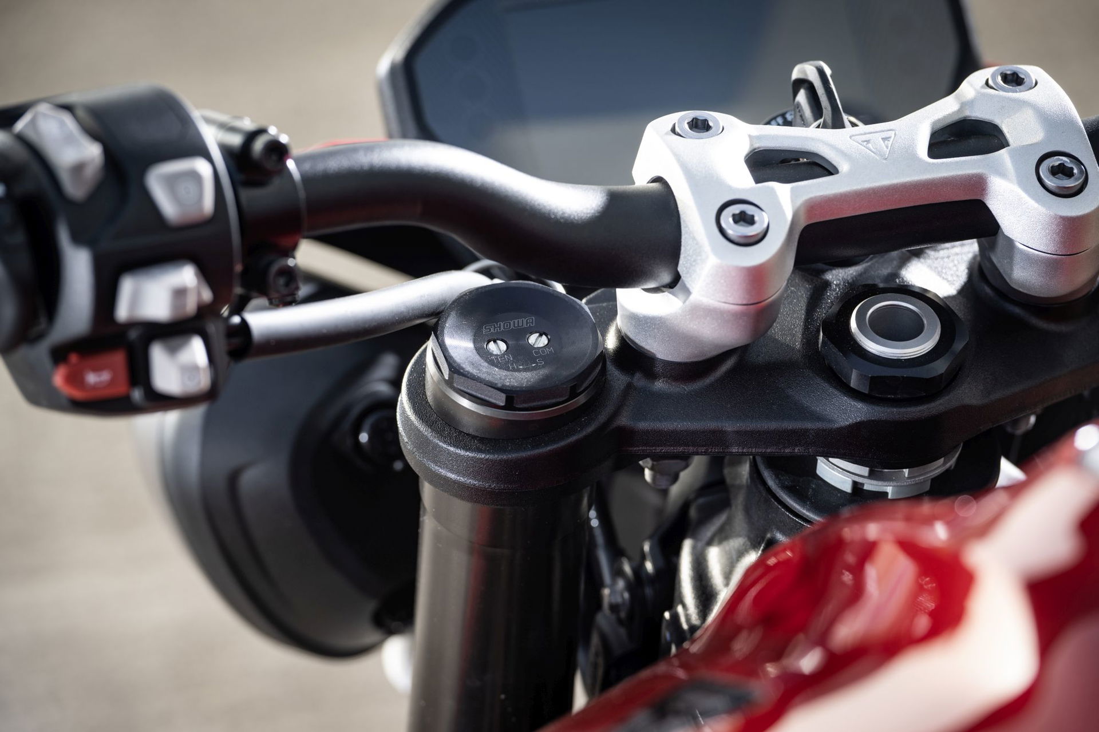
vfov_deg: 6.9
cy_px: 366
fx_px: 6104
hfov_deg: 10.3
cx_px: 550
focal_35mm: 200
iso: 160
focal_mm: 200
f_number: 7.1
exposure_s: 1/160
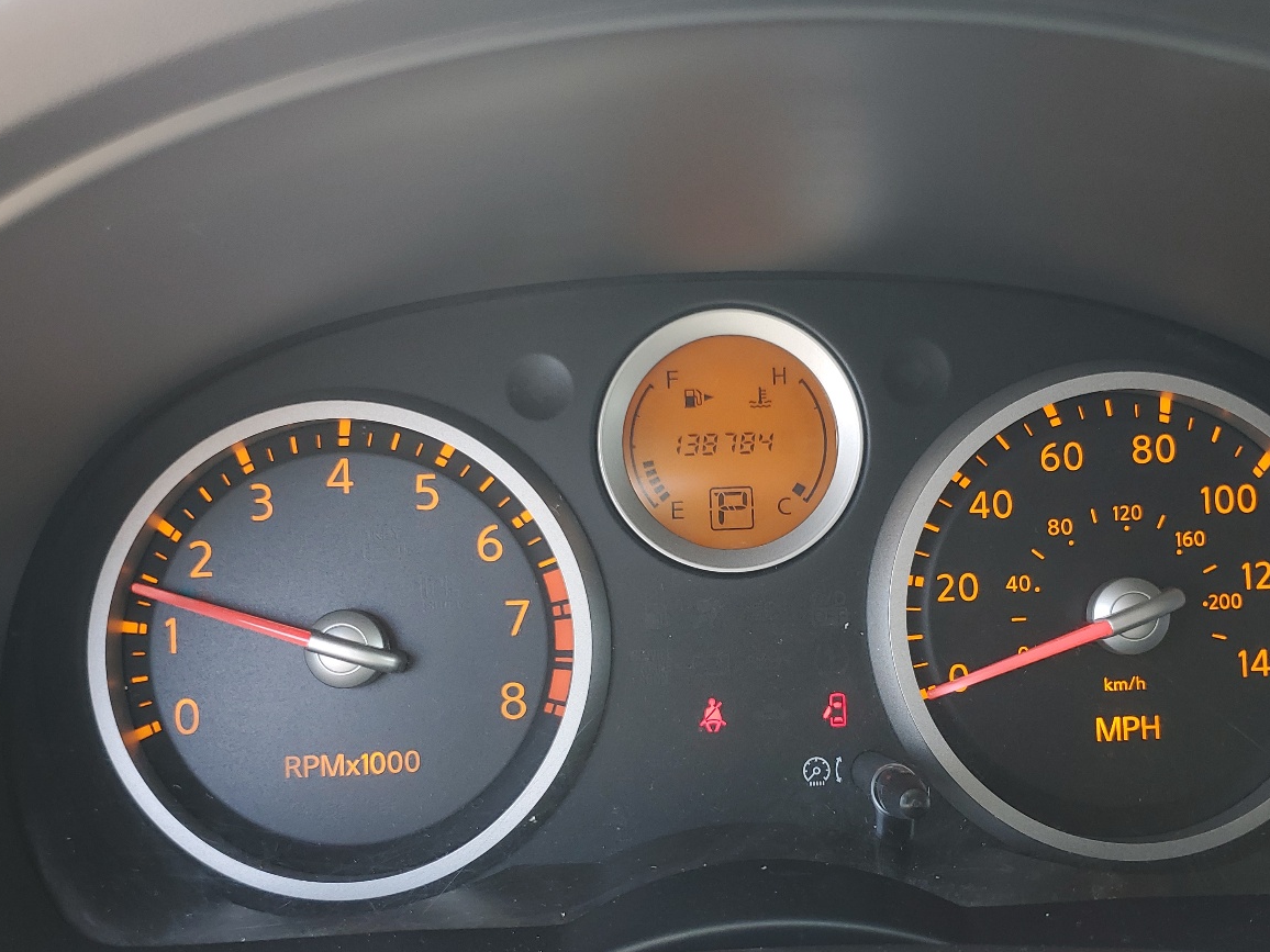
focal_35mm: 36
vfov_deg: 39.4
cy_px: 593
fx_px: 1321
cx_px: 739
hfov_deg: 51.1
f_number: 1.5
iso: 50
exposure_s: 1/147
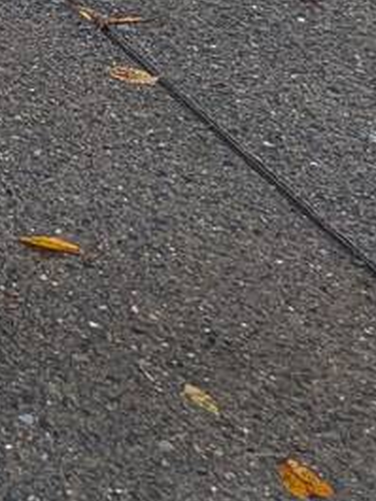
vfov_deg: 11.3
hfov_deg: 8.6
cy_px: -707
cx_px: -717
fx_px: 2098
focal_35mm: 145
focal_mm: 6.9
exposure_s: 1/51.4
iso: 41
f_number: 1.68
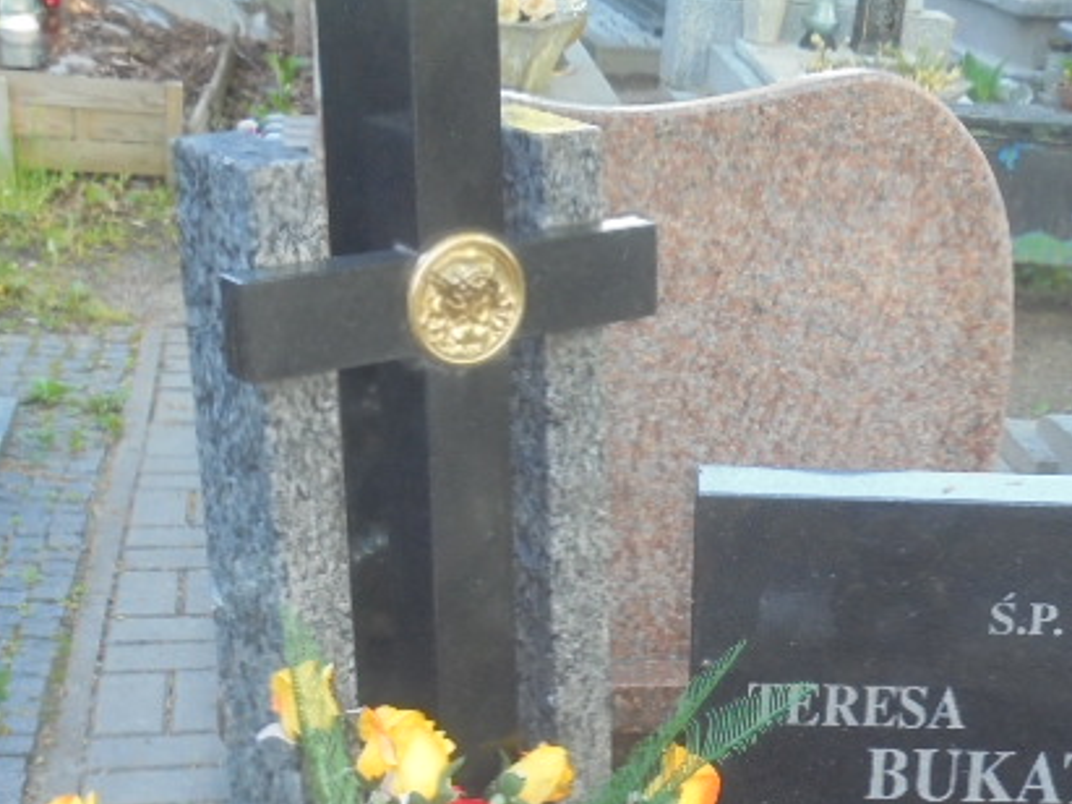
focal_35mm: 67
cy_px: 619
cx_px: 738
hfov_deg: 28.7
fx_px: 2074
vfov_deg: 21.7
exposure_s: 1/30
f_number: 4.5
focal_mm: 7.8
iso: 320
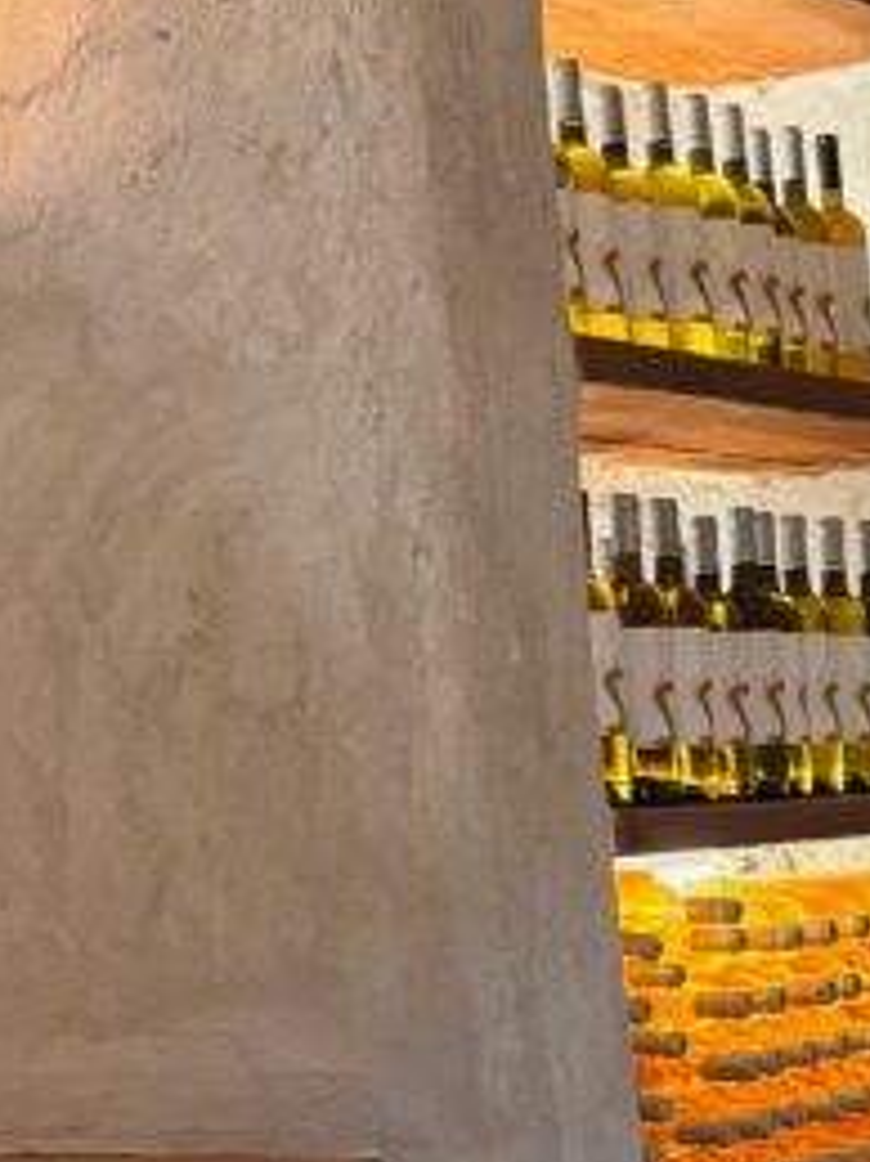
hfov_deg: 14.7
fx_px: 3186
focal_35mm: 95
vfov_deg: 20.2
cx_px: 1197
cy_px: 1054
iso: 500
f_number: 1.78
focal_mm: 6.76
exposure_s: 1/50
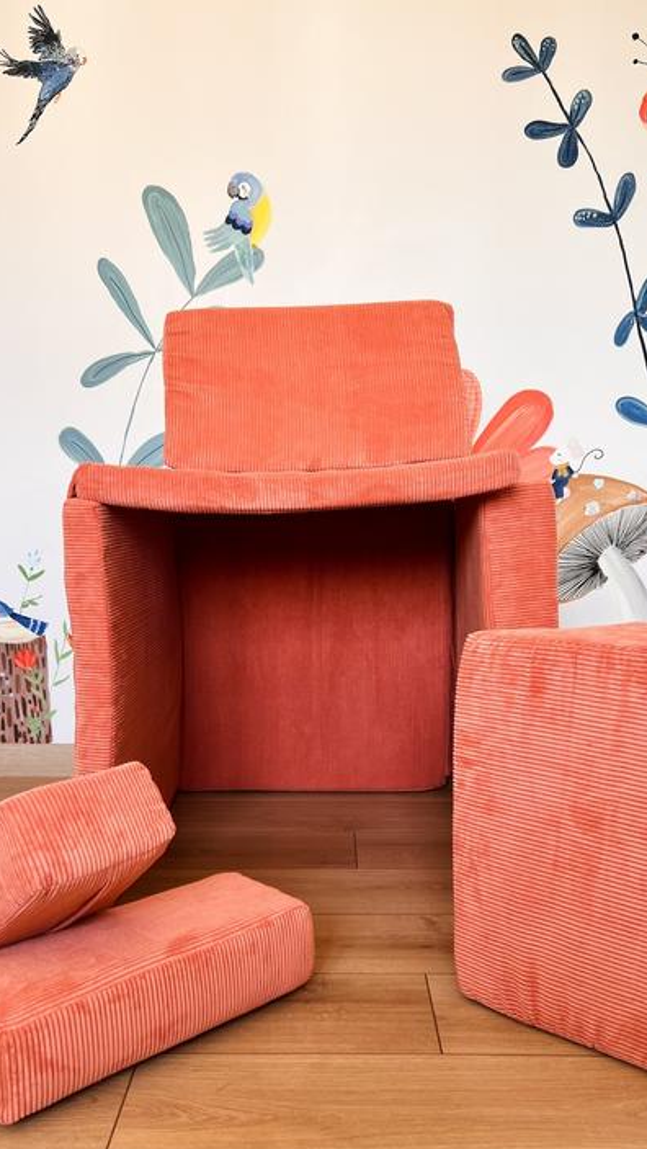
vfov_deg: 66.0
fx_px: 884
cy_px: 575
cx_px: 330
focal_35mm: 29
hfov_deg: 40.2
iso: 80
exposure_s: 1/120
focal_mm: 5.7
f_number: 1.5
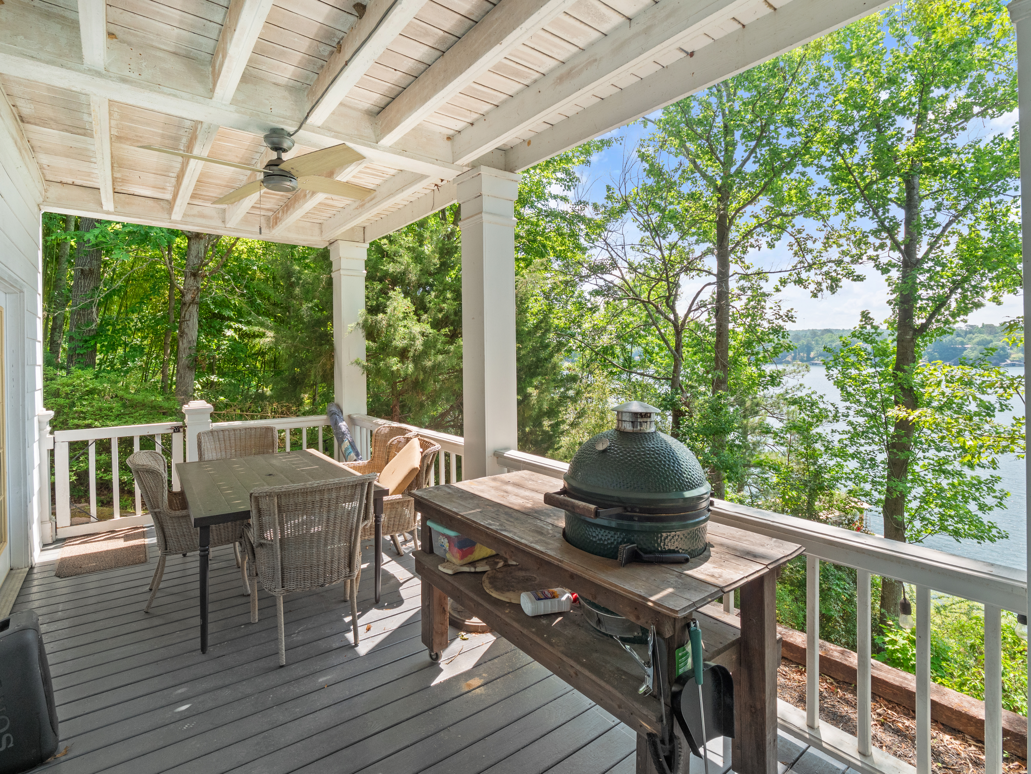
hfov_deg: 94.5
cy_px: 387
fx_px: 477
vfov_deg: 78.1
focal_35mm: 16
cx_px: 516
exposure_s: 1/125
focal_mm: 8
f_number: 5.6
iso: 400
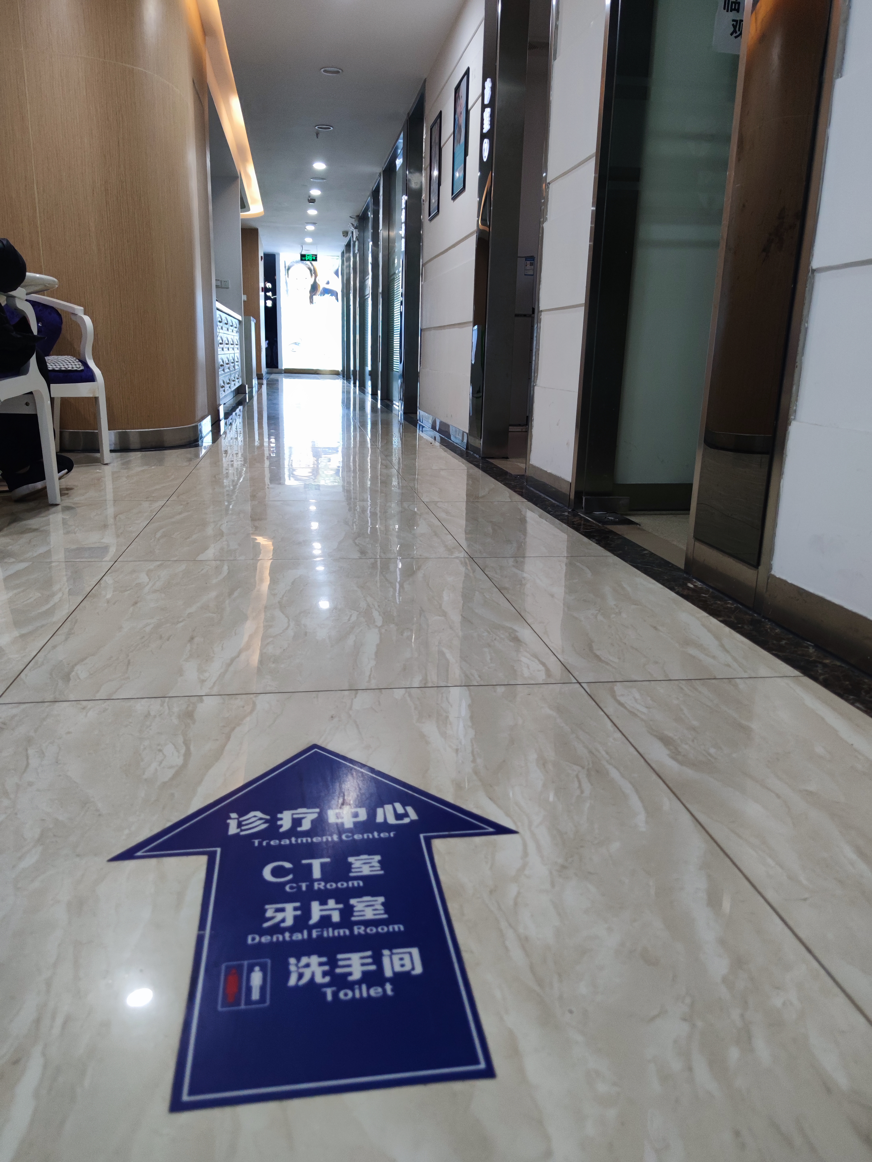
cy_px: 581
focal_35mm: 24
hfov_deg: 56.8
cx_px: 436
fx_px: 806
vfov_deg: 71.6
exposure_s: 1/100
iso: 332
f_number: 1.69
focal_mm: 6.72
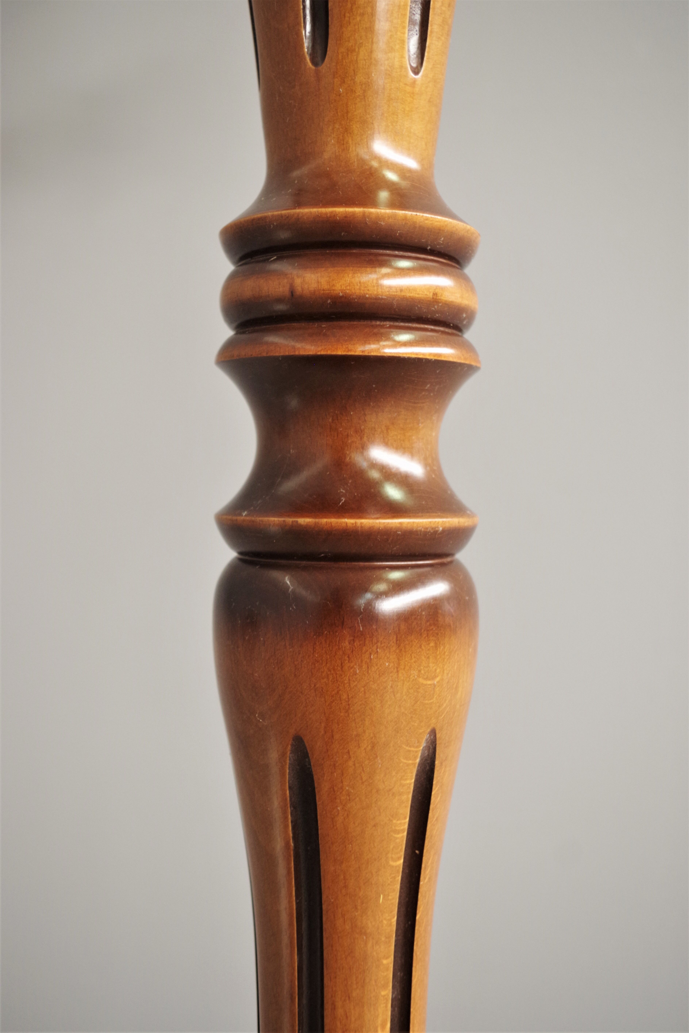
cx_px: 344
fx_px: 1033
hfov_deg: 36.9
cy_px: 516
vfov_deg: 53.1
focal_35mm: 36
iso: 800
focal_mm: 24.38
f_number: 4
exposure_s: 1/30
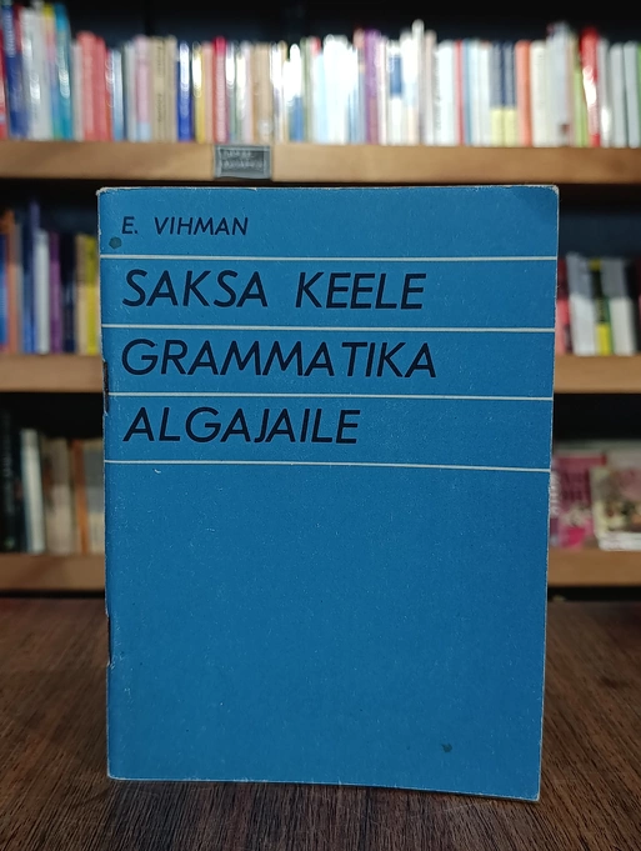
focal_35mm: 41
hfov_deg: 35.2
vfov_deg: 45.7
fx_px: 1009
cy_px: 426
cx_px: 320
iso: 338
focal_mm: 6.11
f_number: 1.65
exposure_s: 1/100
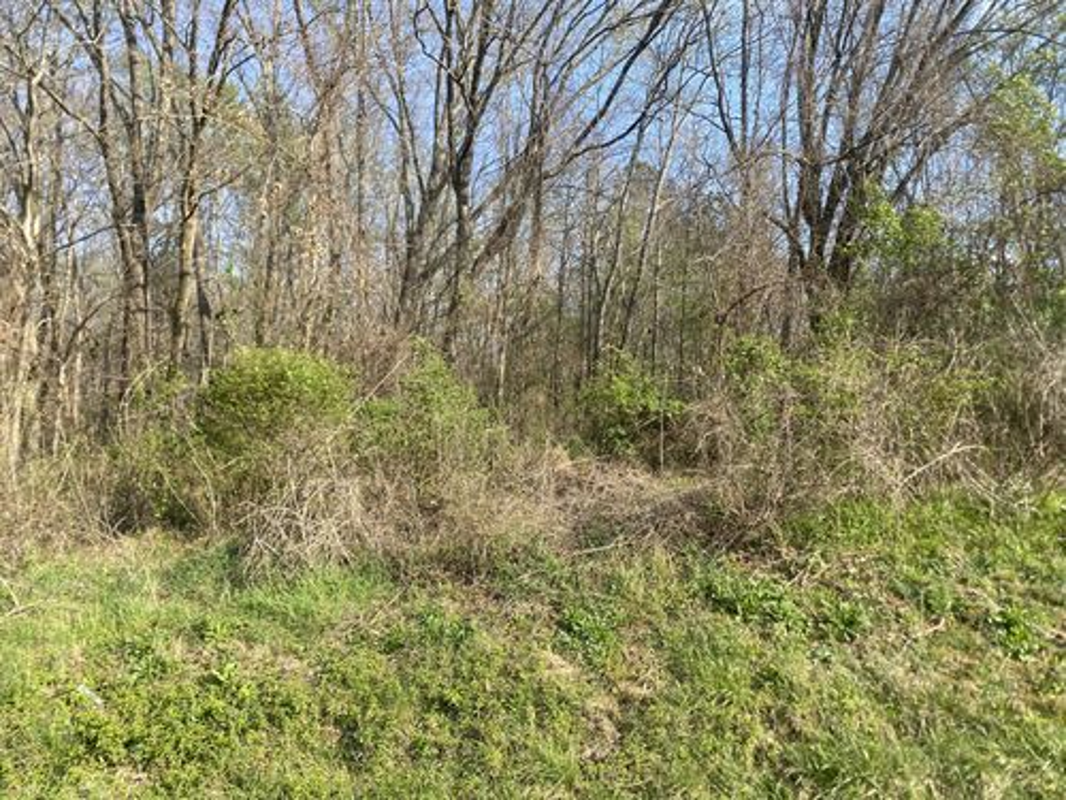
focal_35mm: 26
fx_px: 801
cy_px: 400
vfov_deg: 53.1
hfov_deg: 67.3
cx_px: 533
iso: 32
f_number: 1.8
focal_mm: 4.25
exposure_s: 1/1170
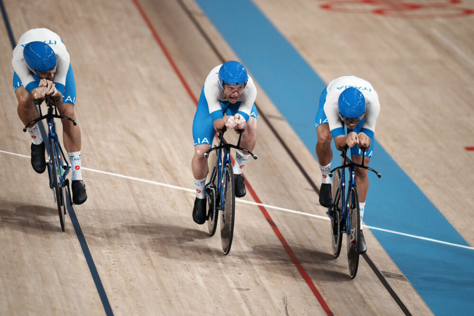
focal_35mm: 400
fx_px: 5265
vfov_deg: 3.4
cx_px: 237
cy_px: 158
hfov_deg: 5.2
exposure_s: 1/4000
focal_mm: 400
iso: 3200
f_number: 2.8
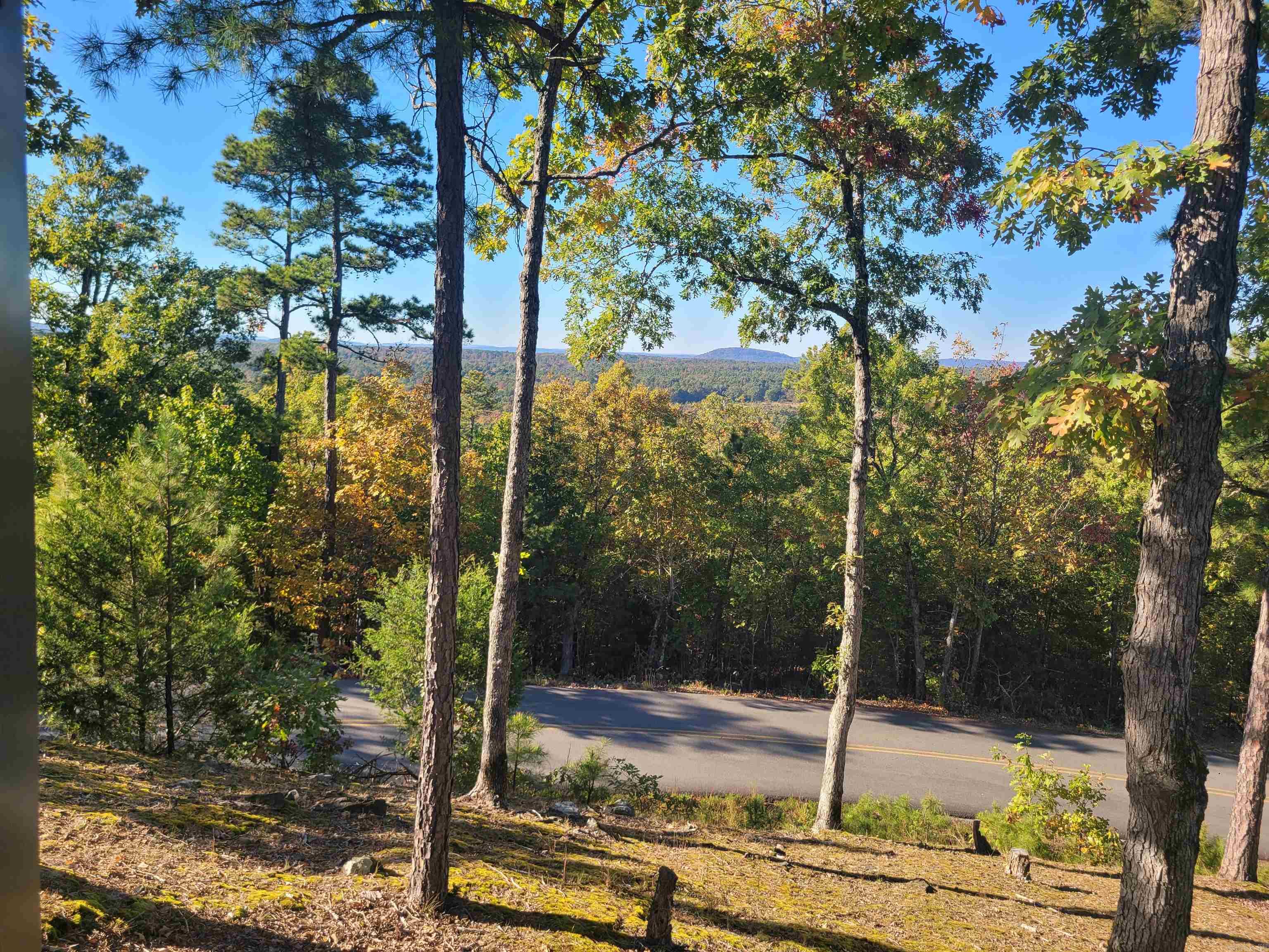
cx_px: 634
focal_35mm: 26
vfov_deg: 53.1
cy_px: 476
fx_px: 953
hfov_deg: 67.3
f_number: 1.8
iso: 40
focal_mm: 5.4
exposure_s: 1/880
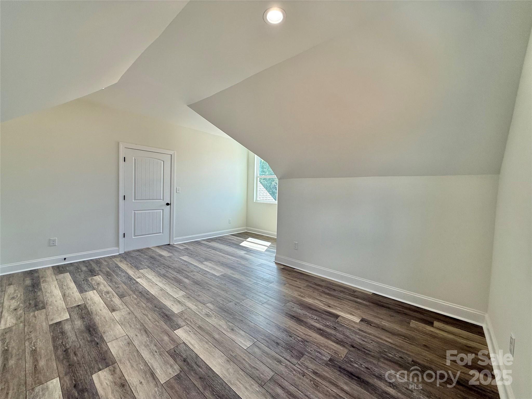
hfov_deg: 102.1
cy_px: 200
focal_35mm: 14
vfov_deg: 85.7
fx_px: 215
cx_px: 266
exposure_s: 1/168
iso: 64
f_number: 2.2
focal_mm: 2.22
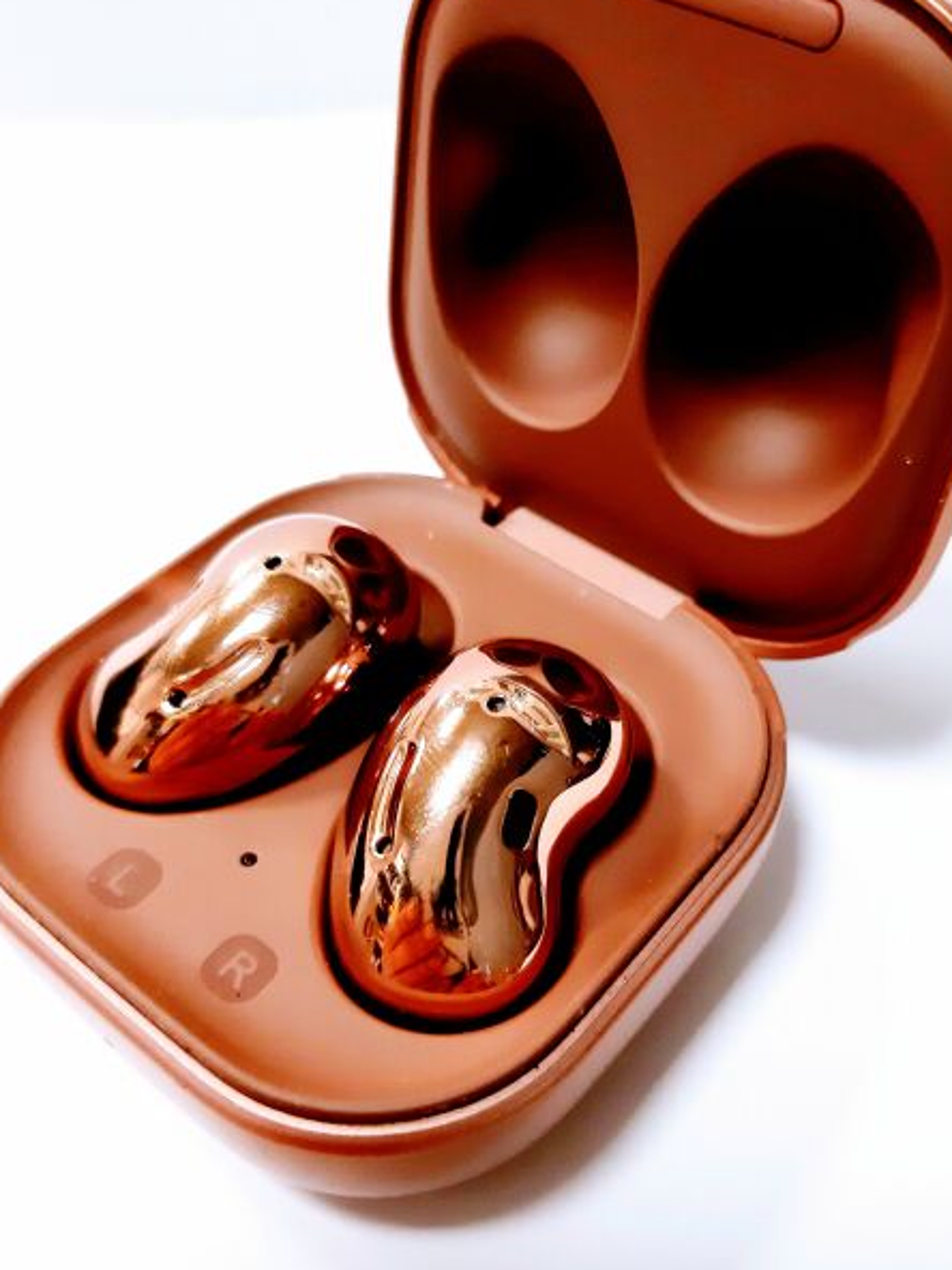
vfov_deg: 52.6
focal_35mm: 35
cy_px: 656
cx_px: 497
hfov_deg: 40.7
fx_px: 1283
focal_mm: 3.93
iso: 250
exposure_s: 1/50
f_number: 1.7
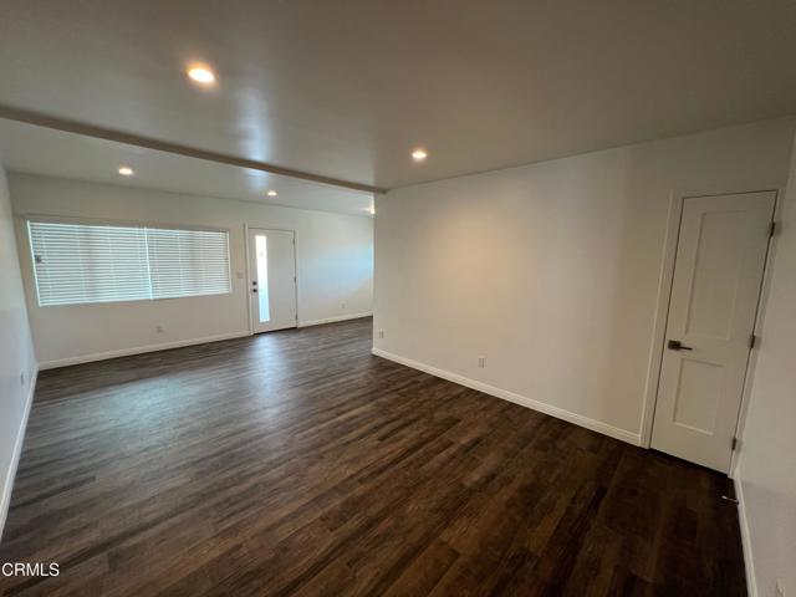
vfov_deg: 89.9
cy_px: 298
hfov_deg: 106.2
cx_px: 398
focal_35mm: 13
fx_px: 299
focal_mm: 1.57
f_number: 1.8
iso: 200
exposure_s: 1/120
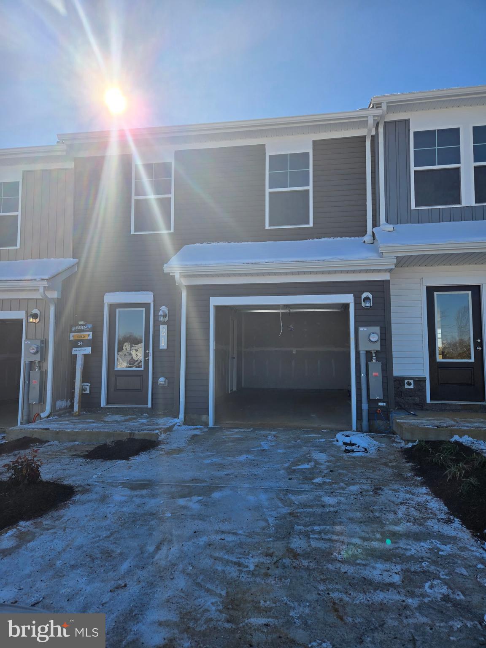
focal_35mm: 23
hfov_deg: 58.9
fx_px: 431
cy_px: 324
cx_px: 243
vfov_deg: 73.9
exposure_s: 1/4185
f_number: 1.8
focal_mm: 5.4
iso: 25
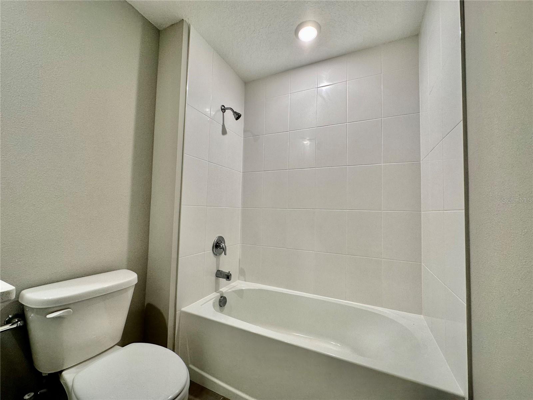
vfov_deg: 85.7
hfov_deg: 102.1
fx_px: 216
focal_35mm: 14
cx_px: 266
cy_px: 200
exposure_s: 1/120
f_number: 2.2
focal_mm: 2.22
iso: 125
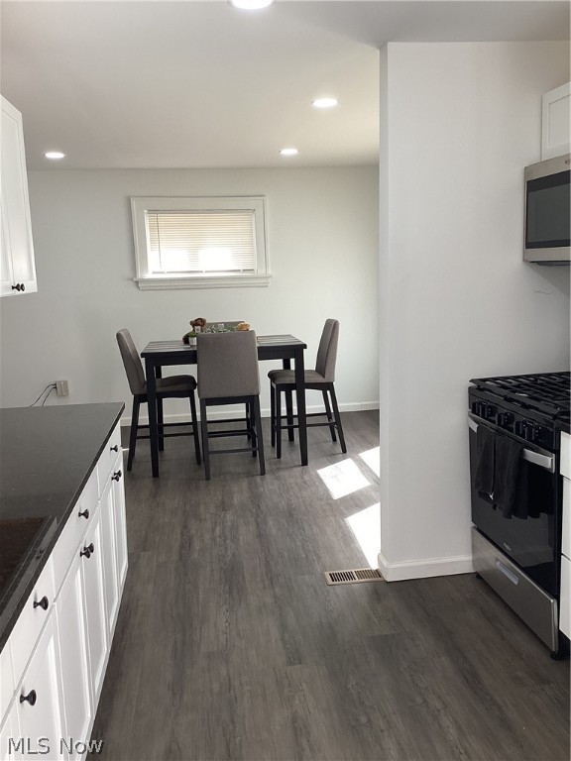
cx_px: 286
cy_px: 380
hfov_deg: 45.4
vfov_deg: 58.4
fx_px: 682
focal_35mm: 31
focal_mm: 3.3
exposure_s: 1/60
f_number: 2.4
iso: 50
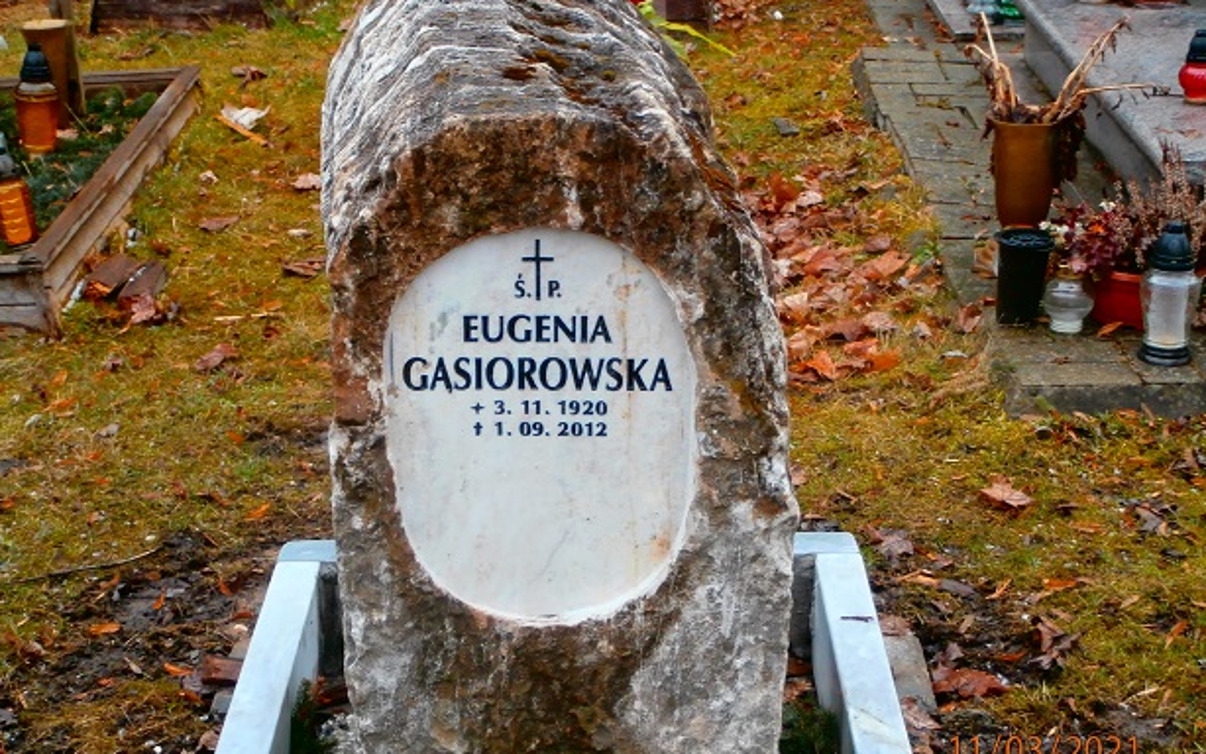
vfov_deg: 20.6
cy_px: 377
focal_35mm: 63
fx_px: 2071
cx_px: 585
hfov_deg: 32.5
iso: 200
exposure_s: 1/80
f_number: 4.5
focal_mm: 10.11
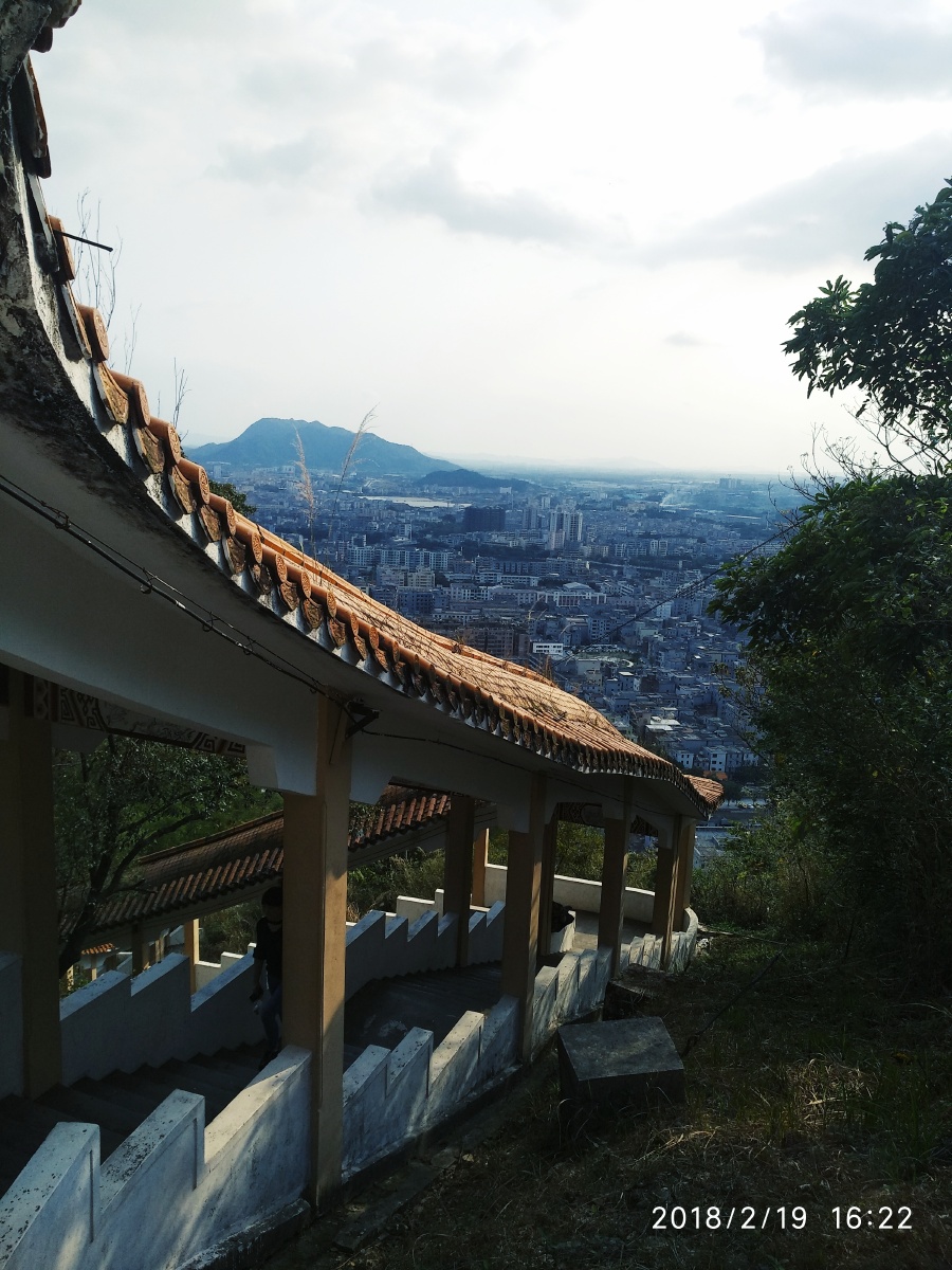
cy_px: 635
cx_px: 476
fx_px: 807
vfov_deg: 76.4
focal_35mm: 22
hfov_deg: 61.1
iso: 100
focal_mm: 3.81
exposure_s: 1/1115
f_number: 2.2
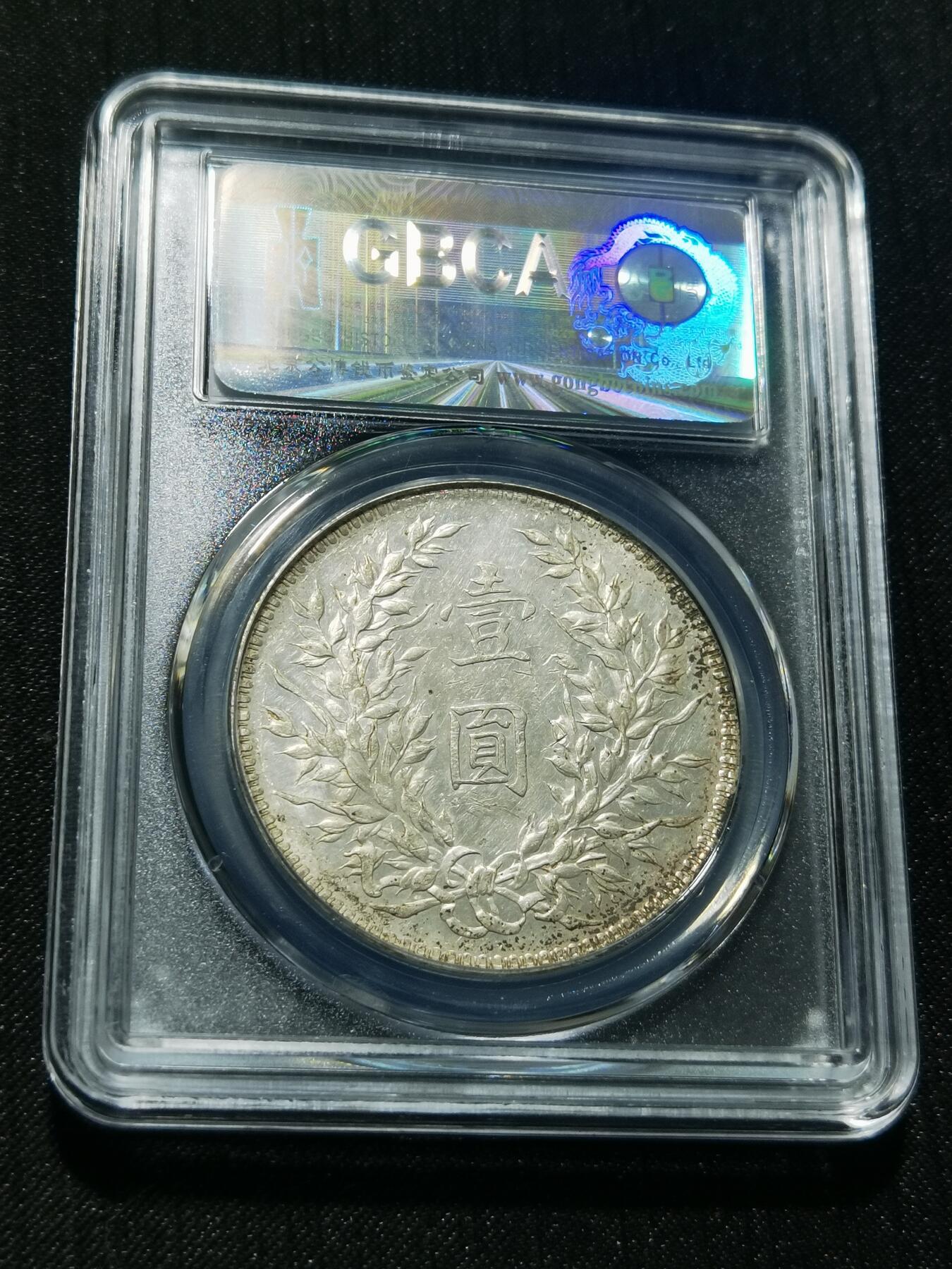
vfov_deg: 31.2
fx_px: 2273
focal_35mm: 62
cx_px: 476
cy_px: 634
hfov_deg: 23.7
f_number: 1.9
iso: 64
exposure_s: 1/100
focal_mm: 6.67
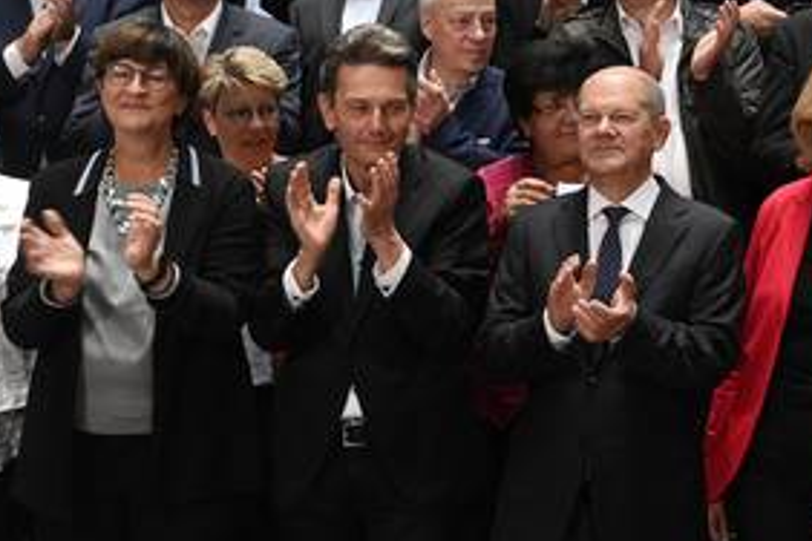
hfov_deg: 18.1
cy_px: 176
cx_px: 629
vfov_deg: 12.2
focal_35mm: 112
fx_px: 2526
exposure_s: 1/160
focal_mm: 70
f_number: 4.5
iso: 5000
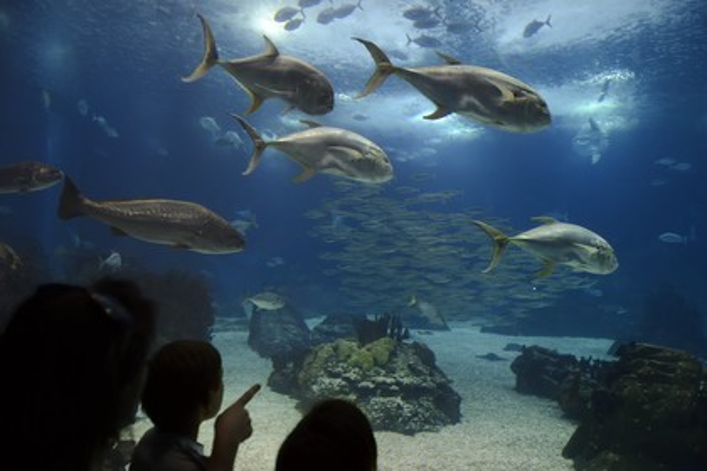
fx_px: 471
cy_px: 236
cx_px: 354
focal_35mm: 24
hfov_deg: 73.7
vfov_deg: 53.1
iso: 1600
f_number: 3.5
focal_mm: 24
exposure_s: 1/80
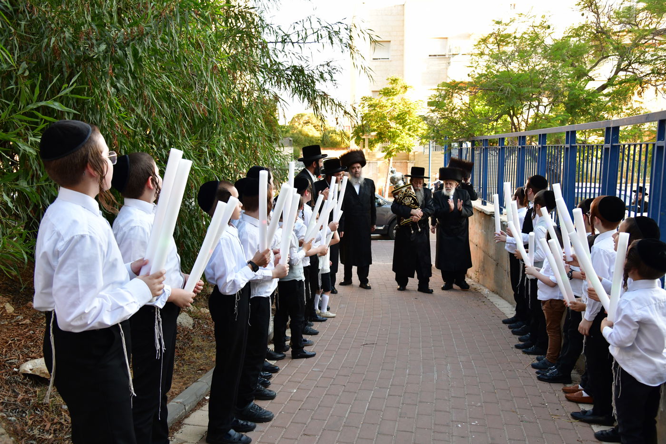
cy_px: 222
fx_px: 592
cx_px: 333
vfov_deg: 41.1
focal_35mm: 32
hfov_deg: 58.7
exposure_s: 1/200
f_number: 5.6
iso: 1000
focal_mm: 32
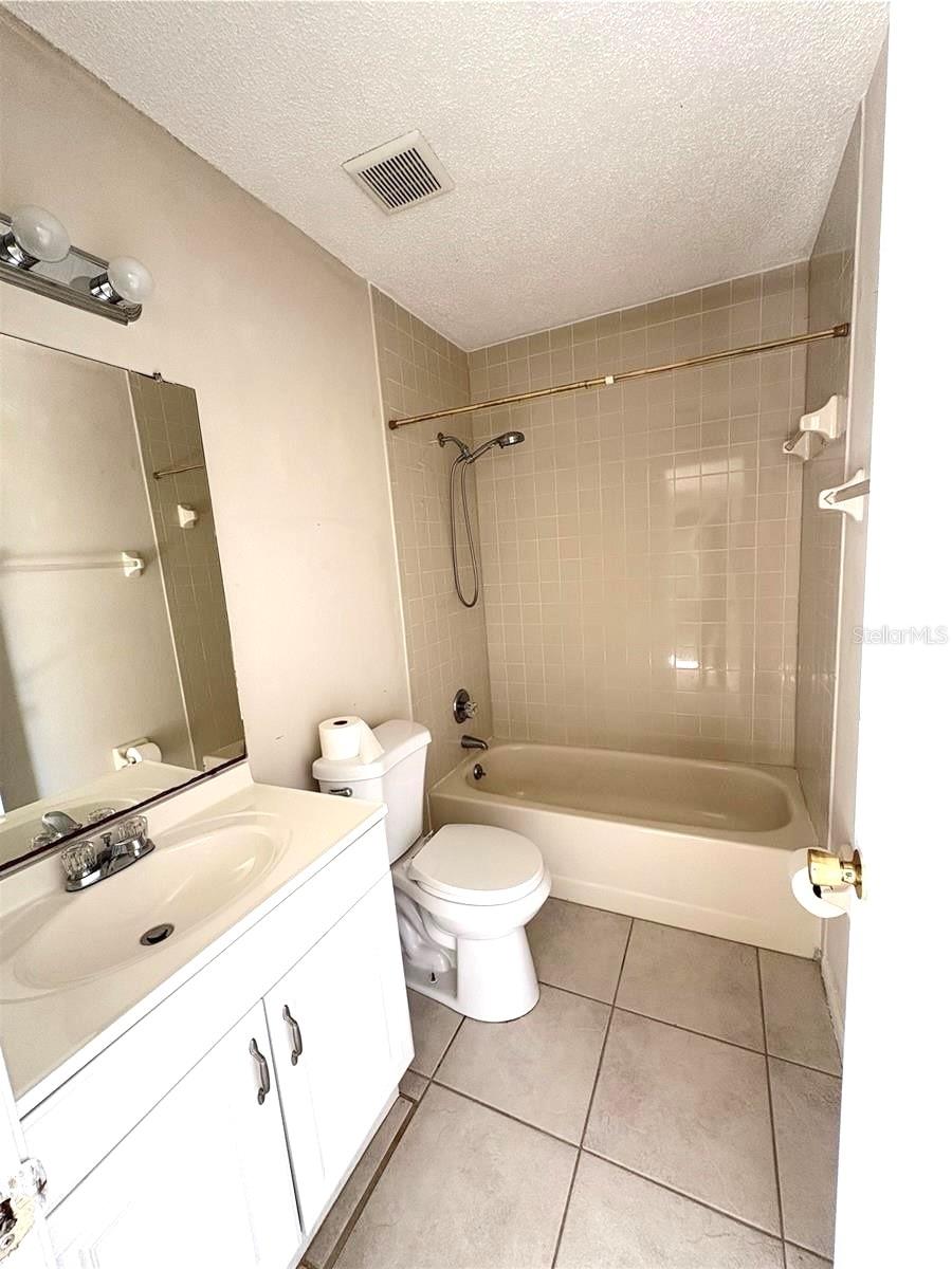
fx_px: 513
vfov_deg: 102.1
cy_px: 634
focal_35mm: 14
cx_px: 476
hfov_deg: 85.7
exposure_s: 1/99
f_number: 2.2
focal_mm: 2.22
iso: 125
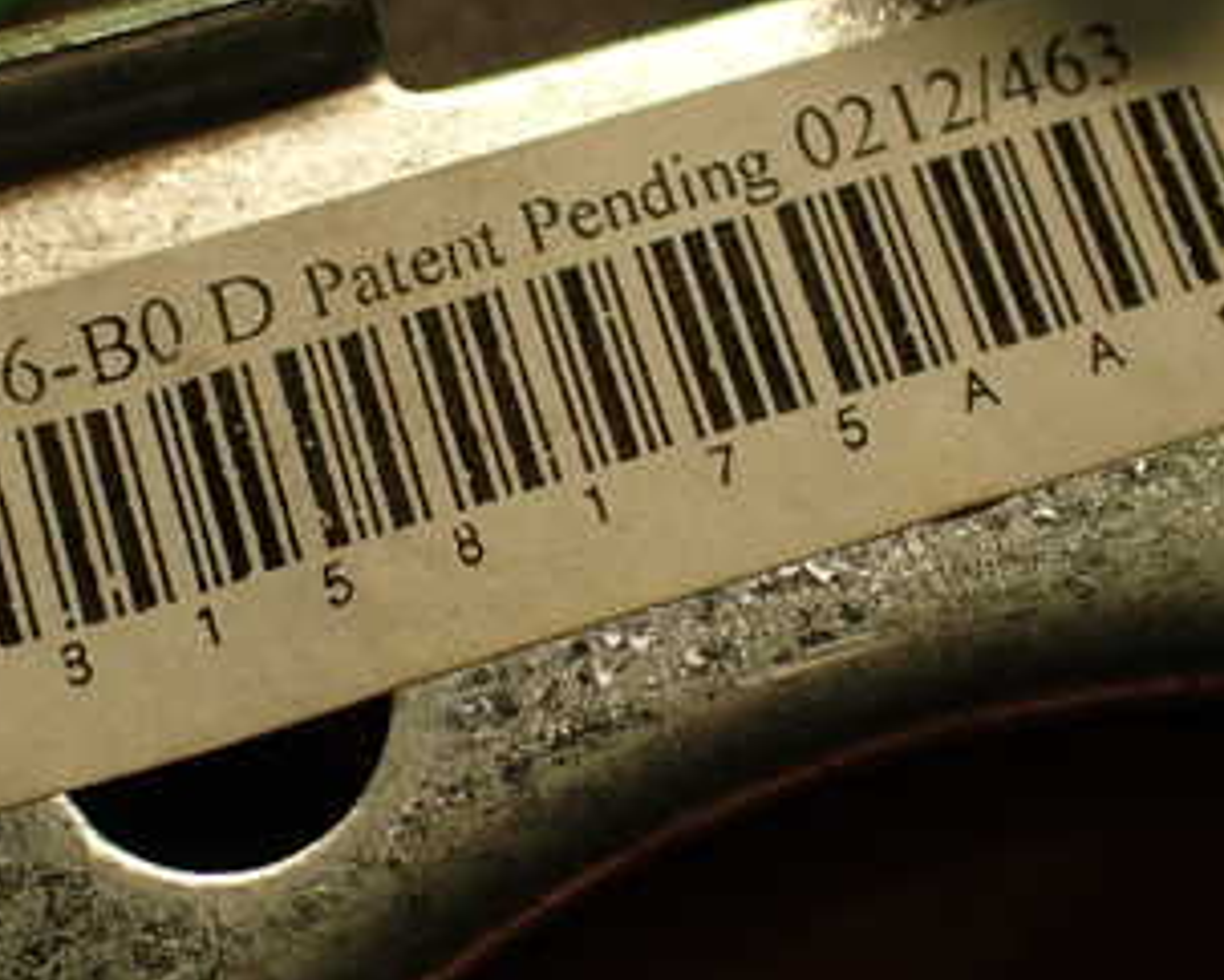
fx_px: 2247
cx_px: 503
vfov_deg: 24.6
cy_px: 445
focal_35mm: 62
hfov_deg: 30.4
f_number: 2.4
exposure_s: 1/60
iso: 160
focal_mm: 5.79
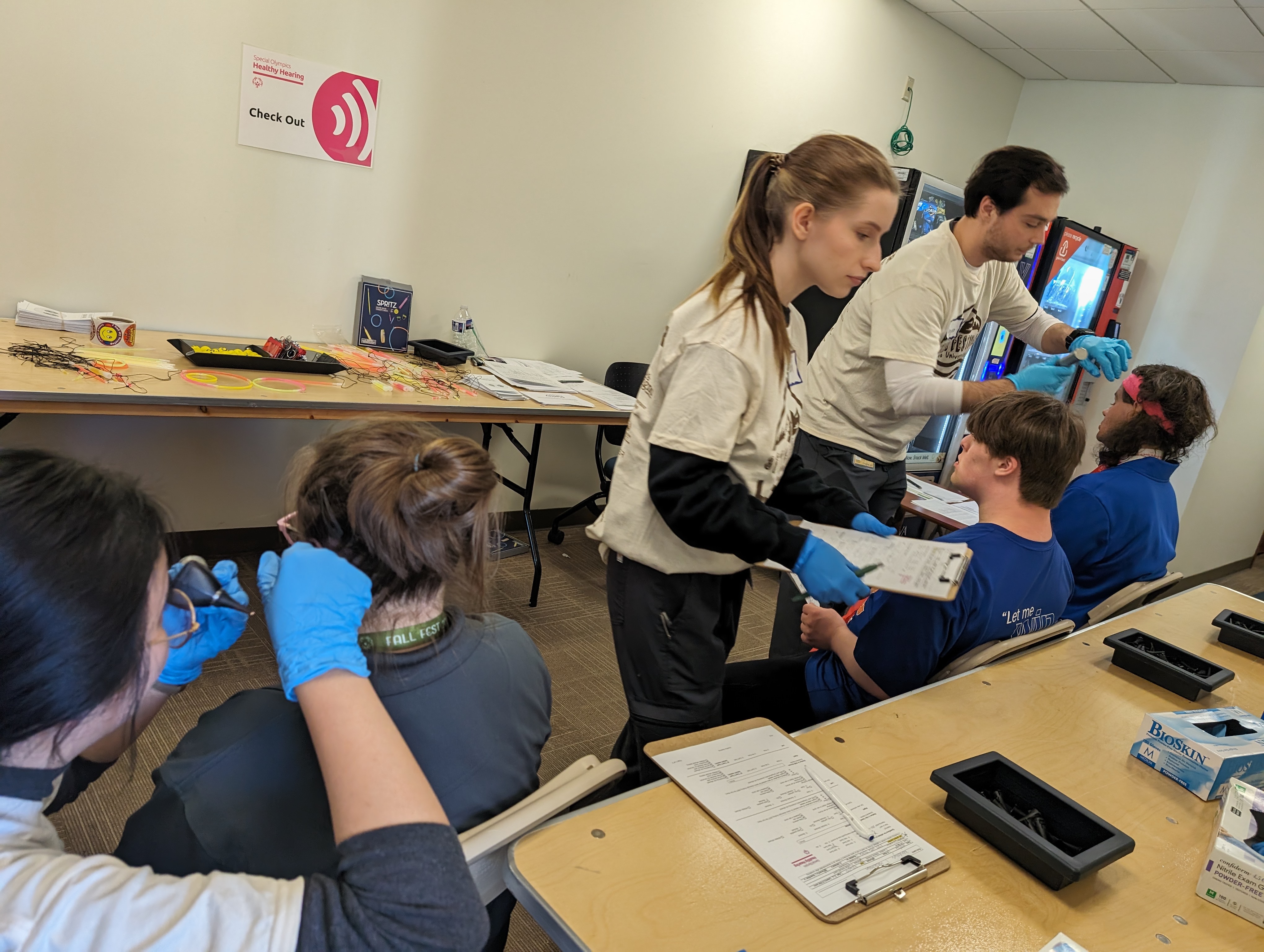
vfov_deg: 56.9
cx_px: 632
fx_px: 878
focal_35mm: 24
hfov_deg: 71.5
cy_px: 476
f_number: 1.68
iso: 405
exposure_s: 1/120
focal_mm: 6.9
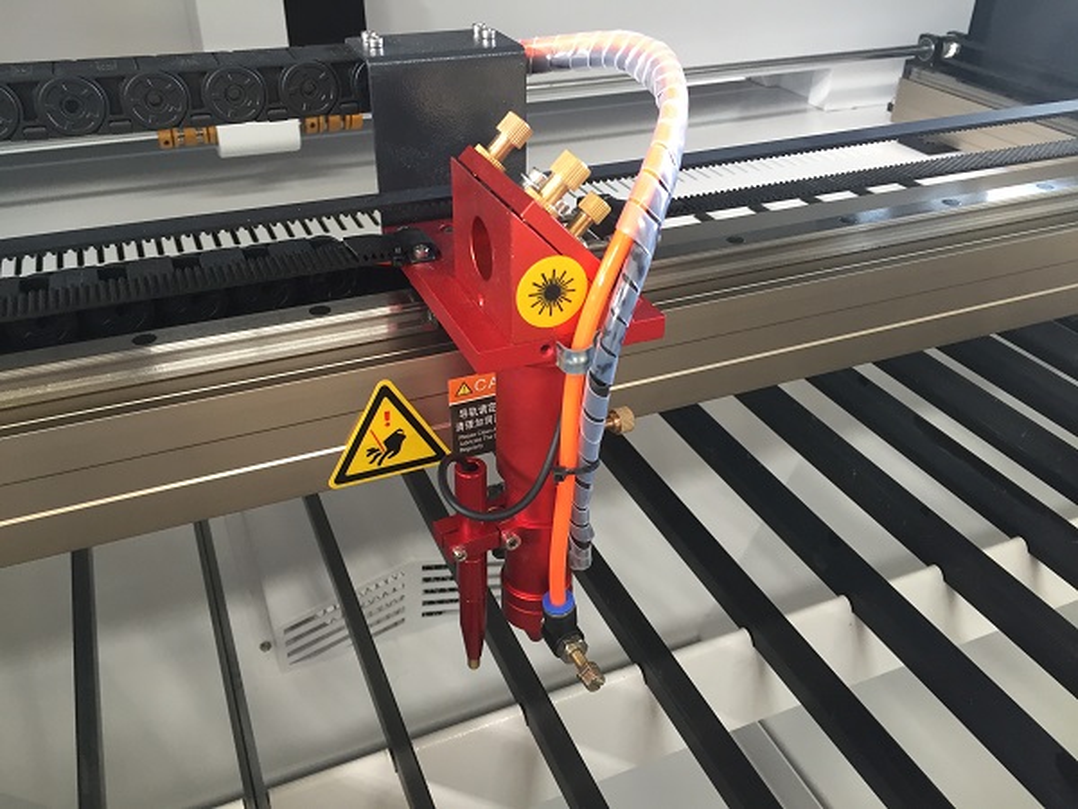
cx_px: 539
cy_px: 404
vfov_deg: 48.2
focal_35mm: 29
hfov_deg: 61.7
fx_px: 903
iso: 80
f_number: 2.2
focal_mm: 4.15
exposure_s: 1/30
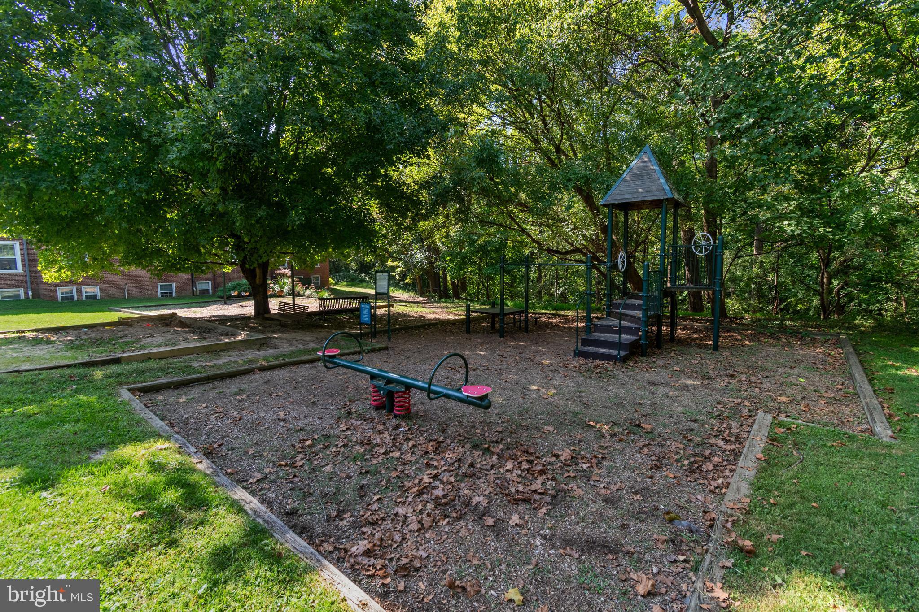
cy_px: 306
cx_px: 460
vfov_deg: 77.3
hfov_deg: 100.4
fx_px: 383
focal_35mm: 15
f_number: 10
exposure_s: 1/80
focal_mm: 10
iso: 200
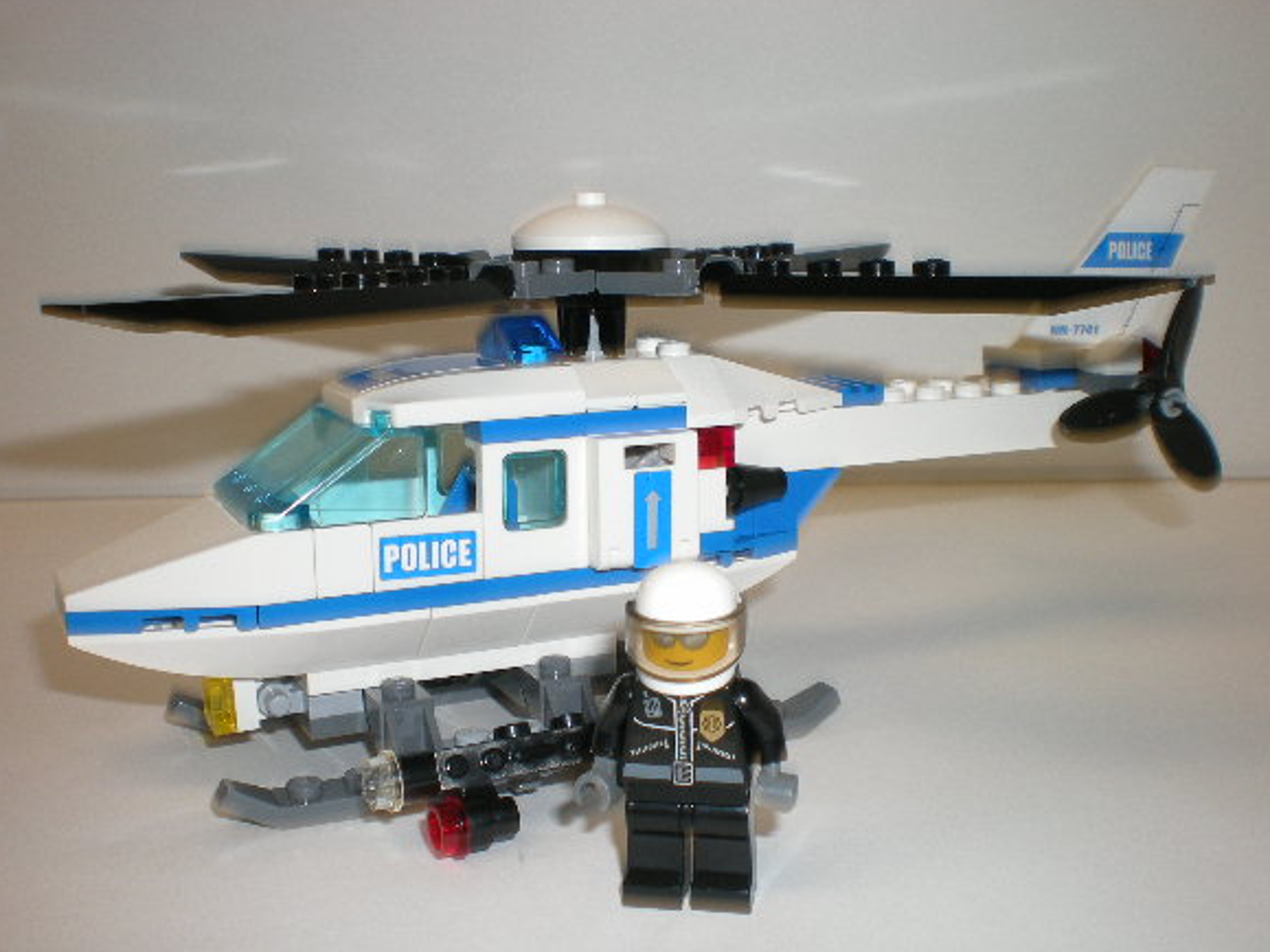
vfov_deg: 34.3
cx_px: 640
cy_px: 515
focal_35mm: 42
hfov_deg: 44.8
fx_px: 1541
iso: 64
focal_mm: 6.3
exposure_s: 1/30
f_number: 4.6
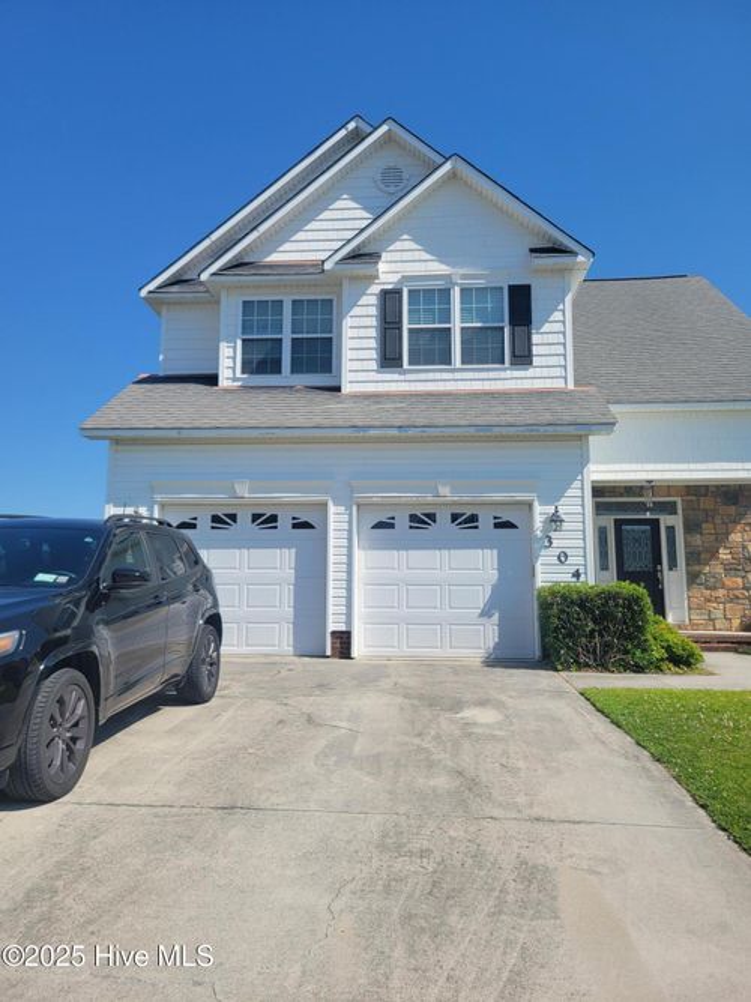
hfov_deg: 53.0
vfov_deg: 67.3
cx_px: 376
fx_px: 752
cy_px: 501
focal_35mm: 26
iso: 40
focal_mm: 5.4
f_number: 1.8
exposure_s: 1/2643
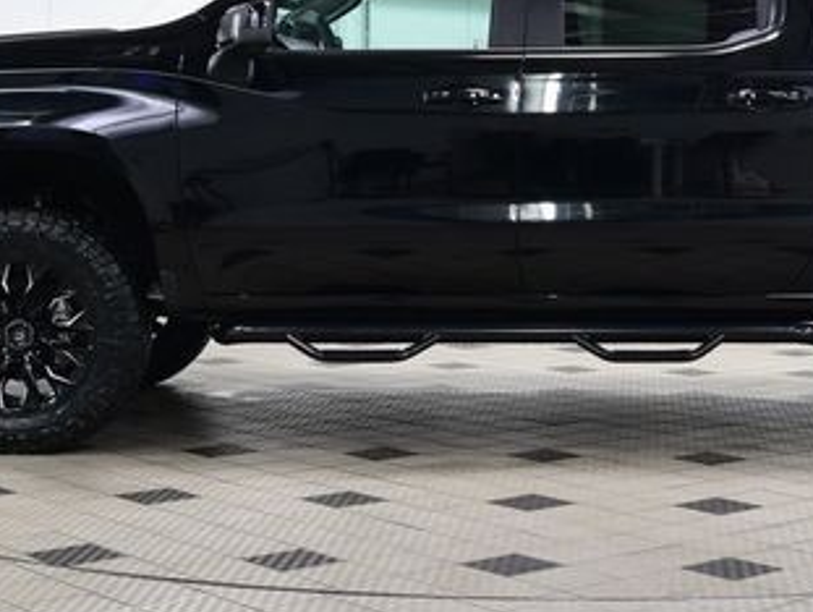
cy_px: 153
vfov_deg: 17.7
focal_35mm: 83
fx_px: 1952
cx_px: 599
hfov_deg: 23.3
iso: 640
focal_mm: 28
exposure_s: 1/15
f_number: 6.3
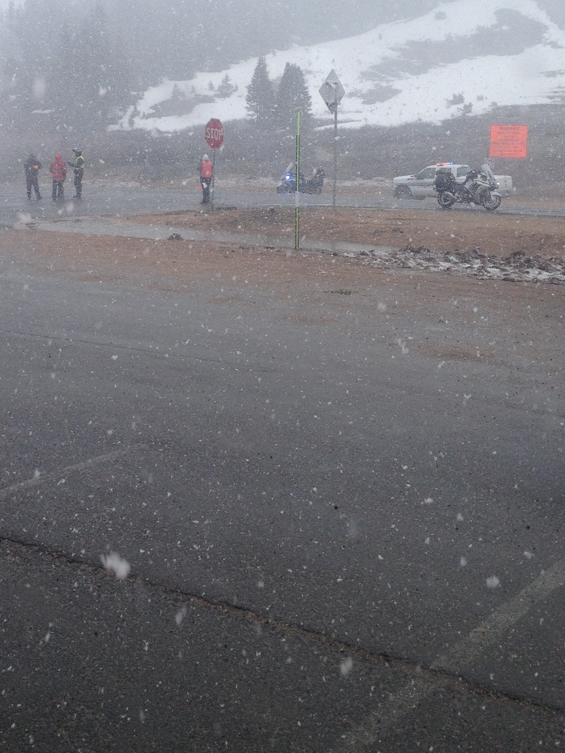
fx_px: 1132
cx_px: 250
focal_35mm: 52
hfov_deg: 28.0
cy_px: 239
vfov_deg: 36.4
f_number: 2.4
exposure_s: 1/480
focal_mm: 4.28
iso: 50
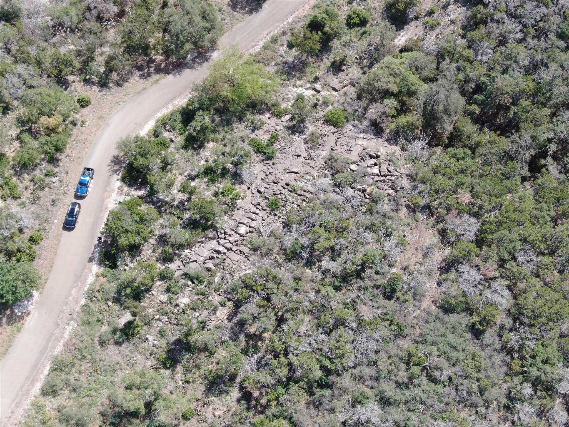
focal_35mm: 48
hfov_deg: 39.7
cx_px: 284
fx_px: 789
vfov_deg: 30.3
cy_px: 214
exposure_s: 1/320
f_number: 3.8
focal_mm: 8.6
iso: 100
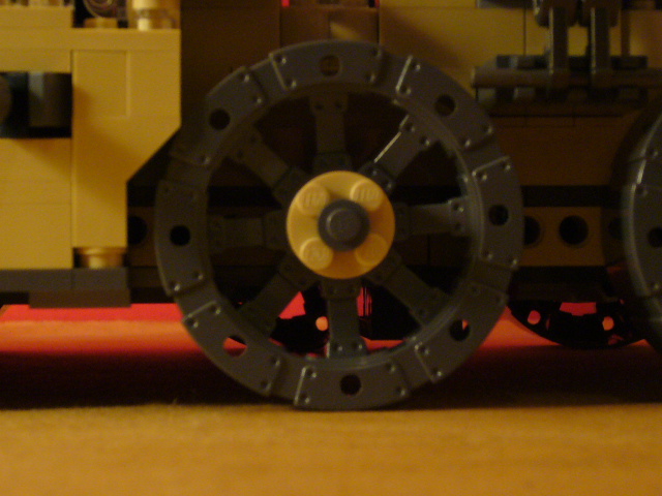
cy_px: 248
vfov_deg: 14.6
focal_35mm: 101
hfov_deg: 19.4
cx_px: 331
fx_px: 1932
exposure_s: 1/8
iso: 200
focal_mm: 12.2
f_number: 4.1
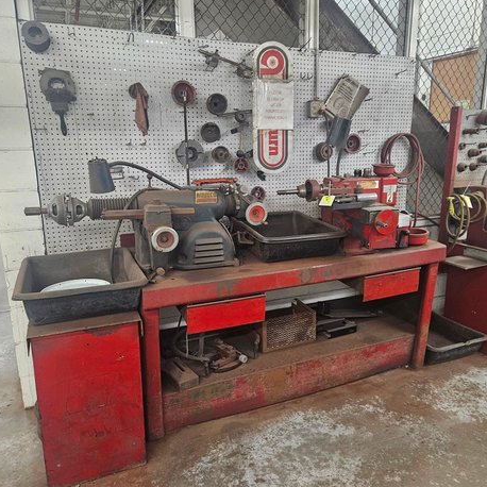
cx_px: 279
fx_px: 446
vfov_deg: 57.3
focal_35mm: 28
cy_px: 245
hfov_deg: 57.1
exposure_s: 1/120
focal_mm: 5.4
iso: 1000
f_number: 1.8
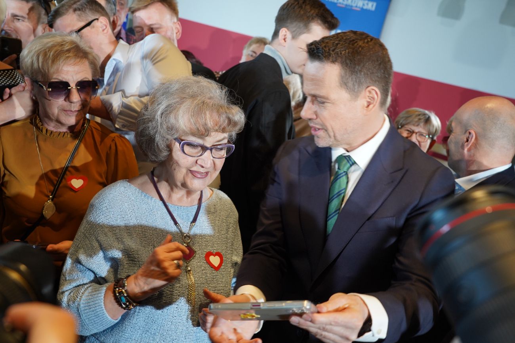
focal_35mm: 35
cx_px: 258
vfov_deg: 37.9
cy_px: 172
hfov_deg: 54.4
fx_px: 501
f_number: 5.6
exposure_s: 1/100
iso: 1250
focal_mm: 35
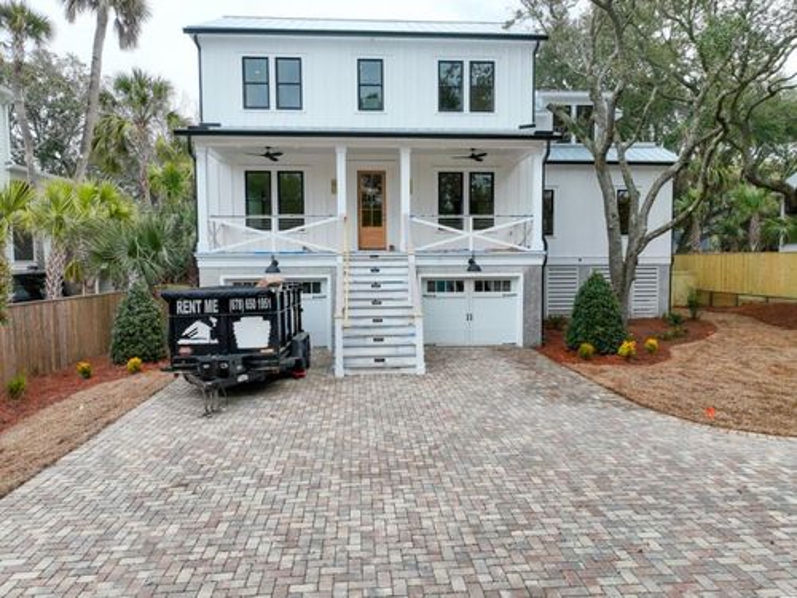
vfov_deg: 56.8
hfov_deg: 71.6
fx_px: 553
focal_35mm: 24
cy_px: 299
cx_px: 398
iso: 240
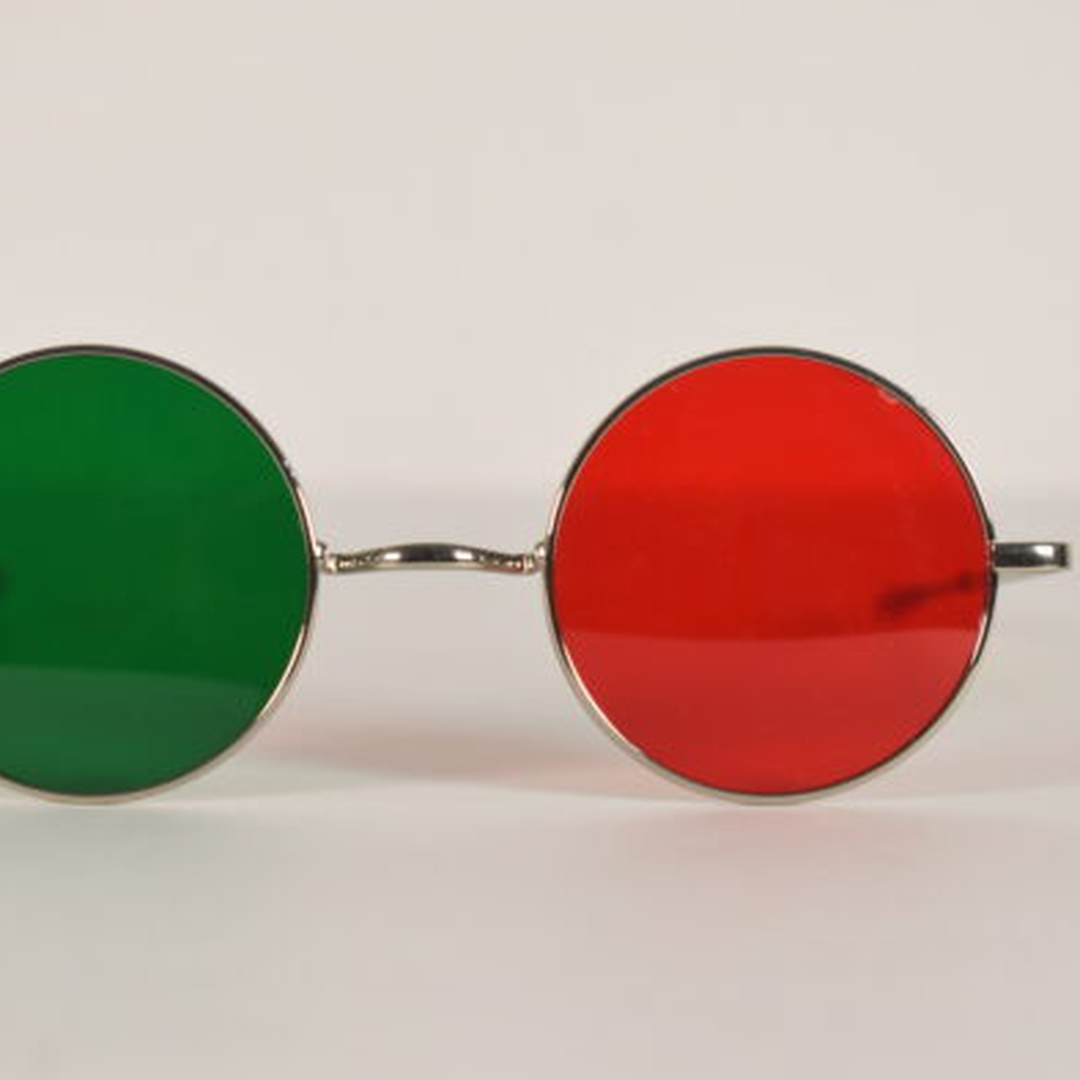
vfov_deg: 16.3
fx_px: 3764
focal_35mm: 107
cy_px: 545
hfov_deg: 16.3
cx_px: 422
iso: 800
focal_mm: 55
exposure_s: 1/125
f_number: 5.6
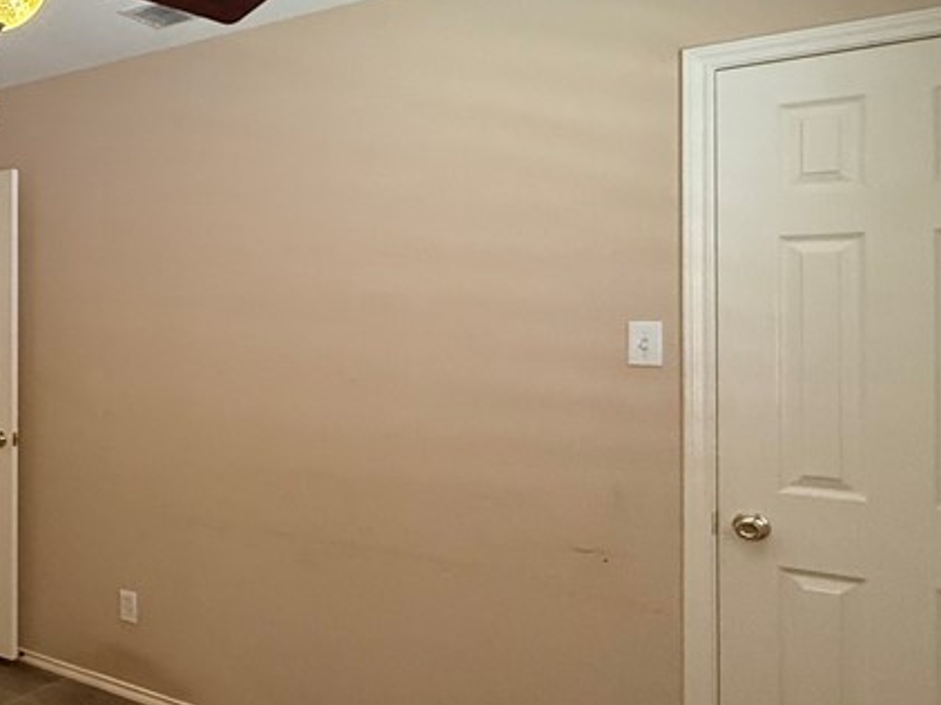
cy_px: 312
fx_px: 924
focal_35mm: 34
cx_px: -98
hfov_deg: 42.3
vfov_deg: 41.7
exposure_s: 1/60
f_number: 2.2
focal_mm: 2.22
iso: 500
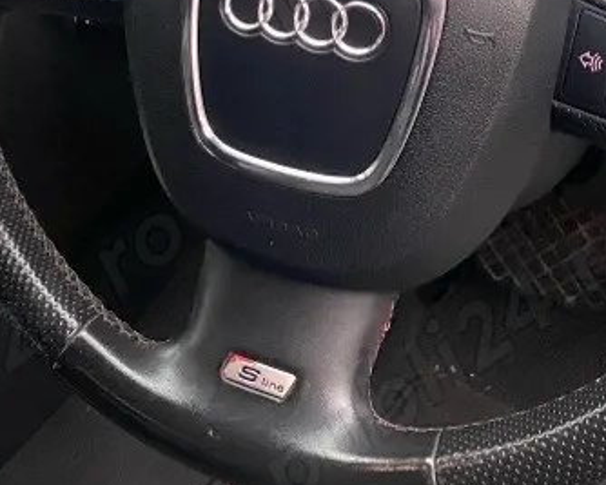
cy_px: -102
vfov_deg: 19.0
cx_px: 109
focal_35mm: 76
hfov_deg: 24.6
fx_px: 1363
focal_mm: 4.25
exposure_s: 1/57
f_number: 1.8
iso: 100
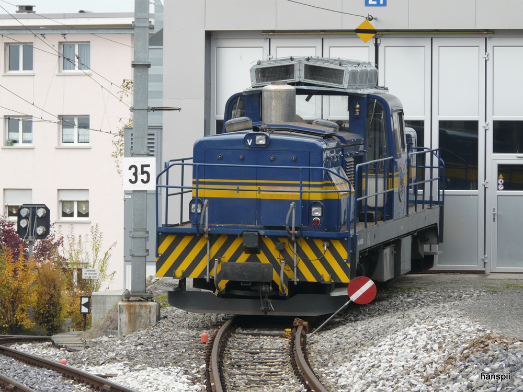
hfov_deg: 8.7
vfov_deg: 6.5
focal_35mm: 227
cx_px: 262
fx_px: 3430
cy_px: 196
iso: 100
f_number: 4
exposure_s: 1/160
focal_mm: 37.2
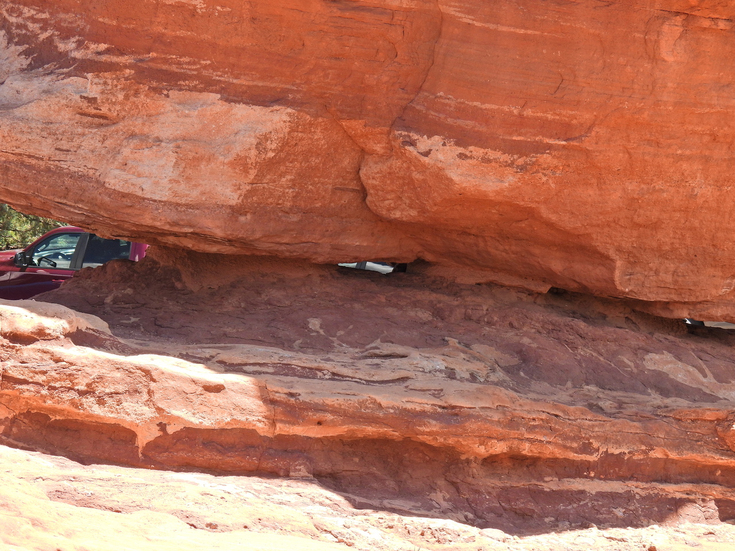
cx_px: 368
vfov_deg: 8.0
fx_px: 3928
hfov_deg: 10.7
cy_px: 276
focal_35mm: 185
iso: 100
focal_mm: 33
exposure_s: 1/250
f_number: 4.5
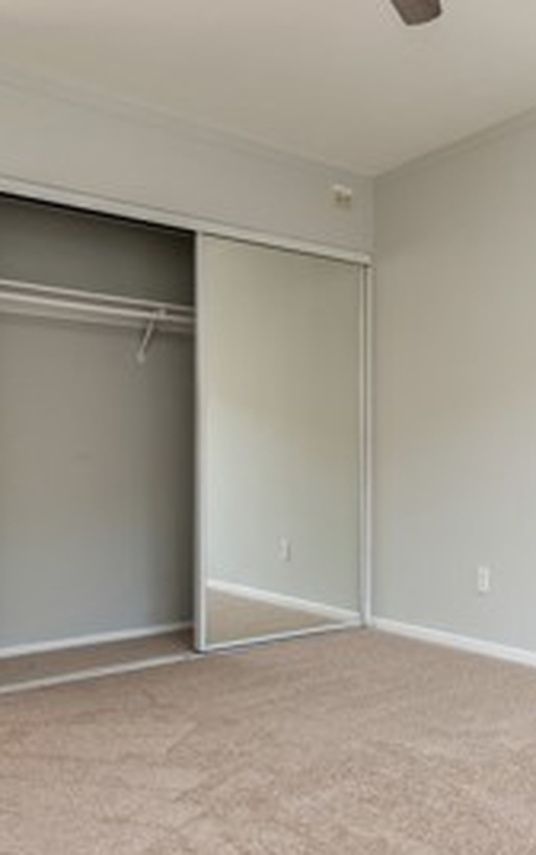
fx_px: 793
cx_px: 504
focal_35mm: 34
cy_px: 475
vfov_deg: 56.5
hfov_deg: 34.7
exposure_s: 1/60
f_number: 4
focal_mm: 14
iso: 320
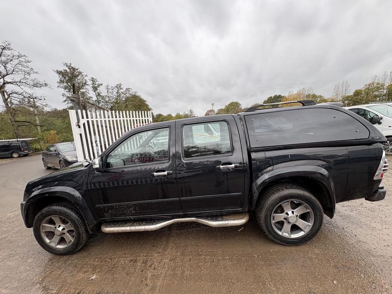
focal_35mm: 14
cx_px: 196
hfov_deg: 102.1
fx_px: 159
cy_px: 147
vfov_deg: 85.7
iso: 50
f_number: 2.2
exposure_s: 1/99
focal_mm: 2.22
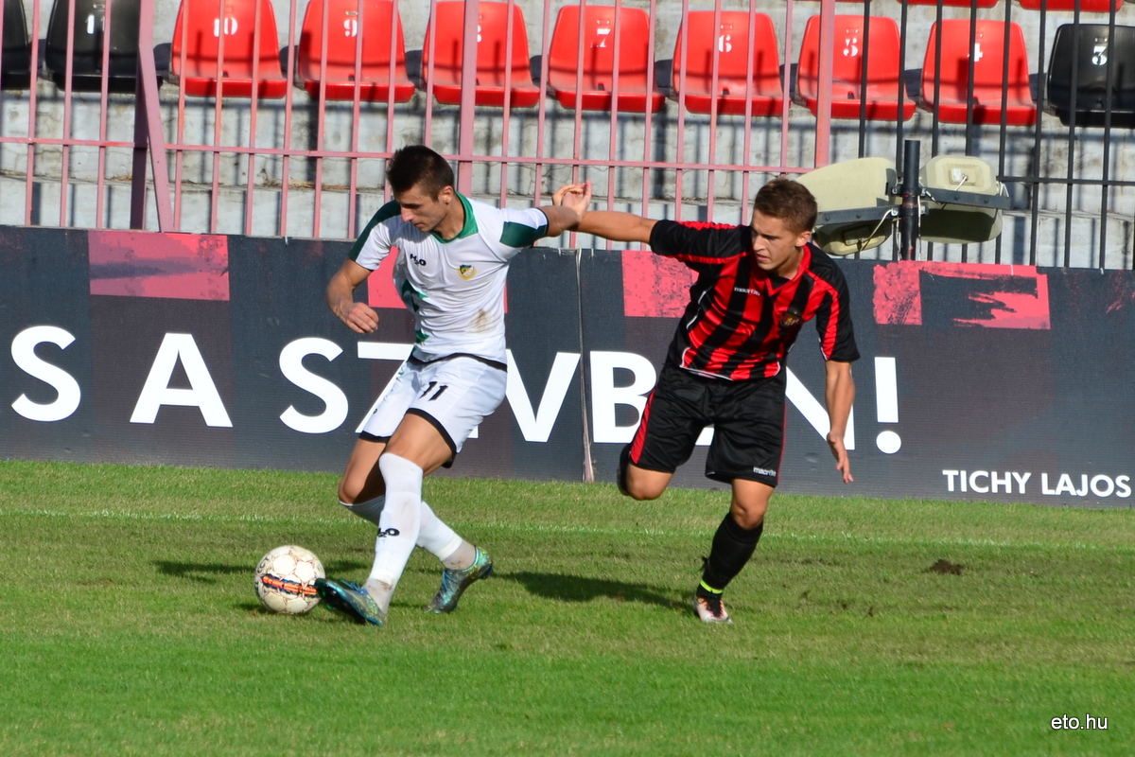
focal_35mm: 450
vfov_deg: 3.1
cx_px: 568
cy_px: 378
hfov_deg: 4.6
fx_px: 14186
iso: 200
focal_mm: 300
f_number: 6.3
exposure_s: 1/1250
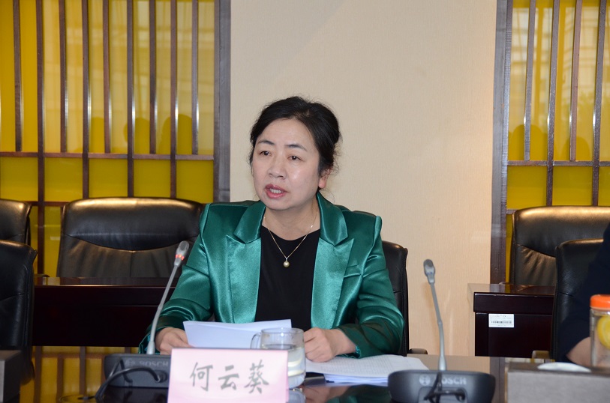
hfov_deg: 22.7
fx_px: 1521
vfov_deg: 15.1
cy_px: 202
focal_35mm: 90
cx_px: 305
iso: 1250
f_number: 5.6
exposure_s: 1/60
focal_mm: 60
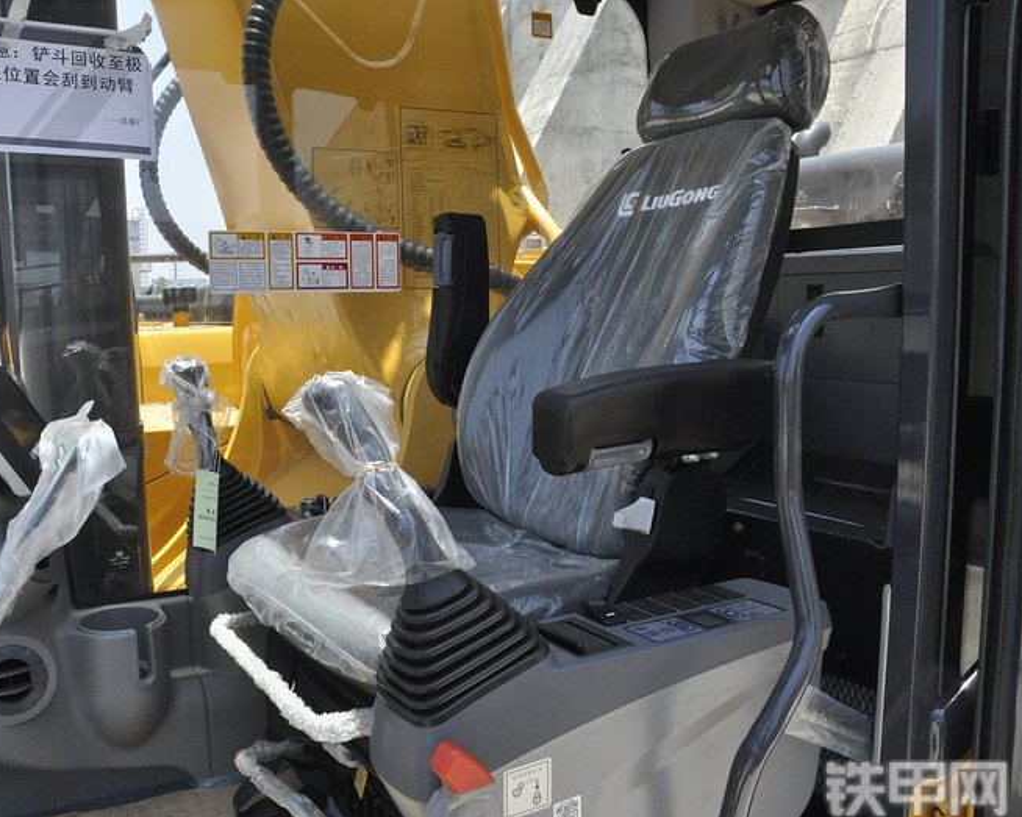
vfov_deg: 47.1
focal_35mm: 31
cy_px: 413
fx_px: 938
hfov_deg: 56.7
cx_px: 402
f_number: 11
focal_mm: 18
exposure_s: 1/500
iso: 1250
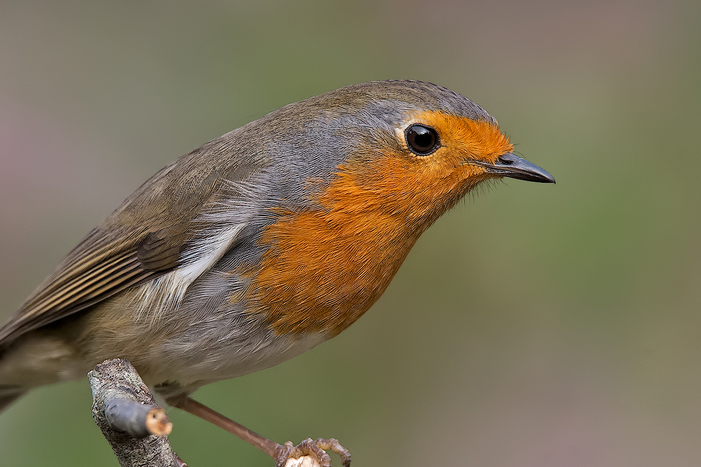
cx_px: 344
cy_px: 292
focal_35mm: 992
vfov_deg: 1.4
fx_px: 19315
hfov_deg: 2.1
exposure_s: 1/500
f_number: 9
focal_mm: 600
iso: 2200
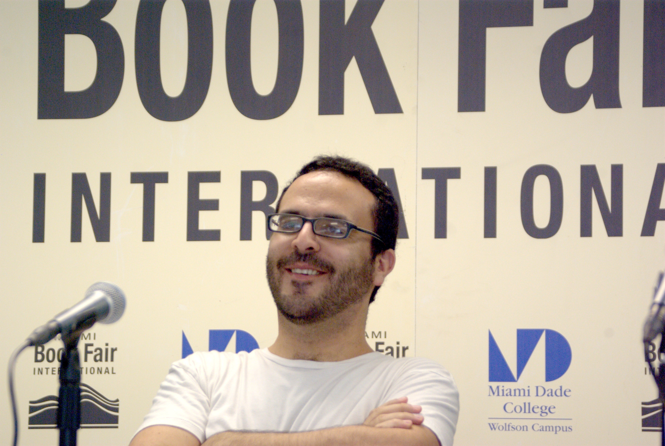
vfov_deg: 9.9
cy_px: 223
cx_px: 332
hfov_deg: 14.7
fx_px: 2582
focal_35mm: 140
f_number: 5.6
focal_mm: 93
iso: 400
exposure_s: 1/45
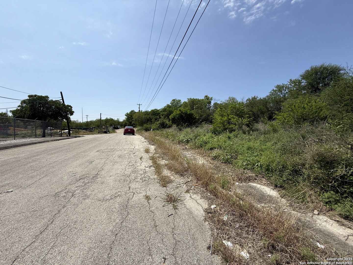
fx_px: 143
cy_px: 132
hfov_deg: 102.1
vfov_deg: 85.7
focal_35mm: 14
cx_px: 176
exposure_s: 1/2717
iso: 50
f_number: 2.2
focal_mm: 2.22
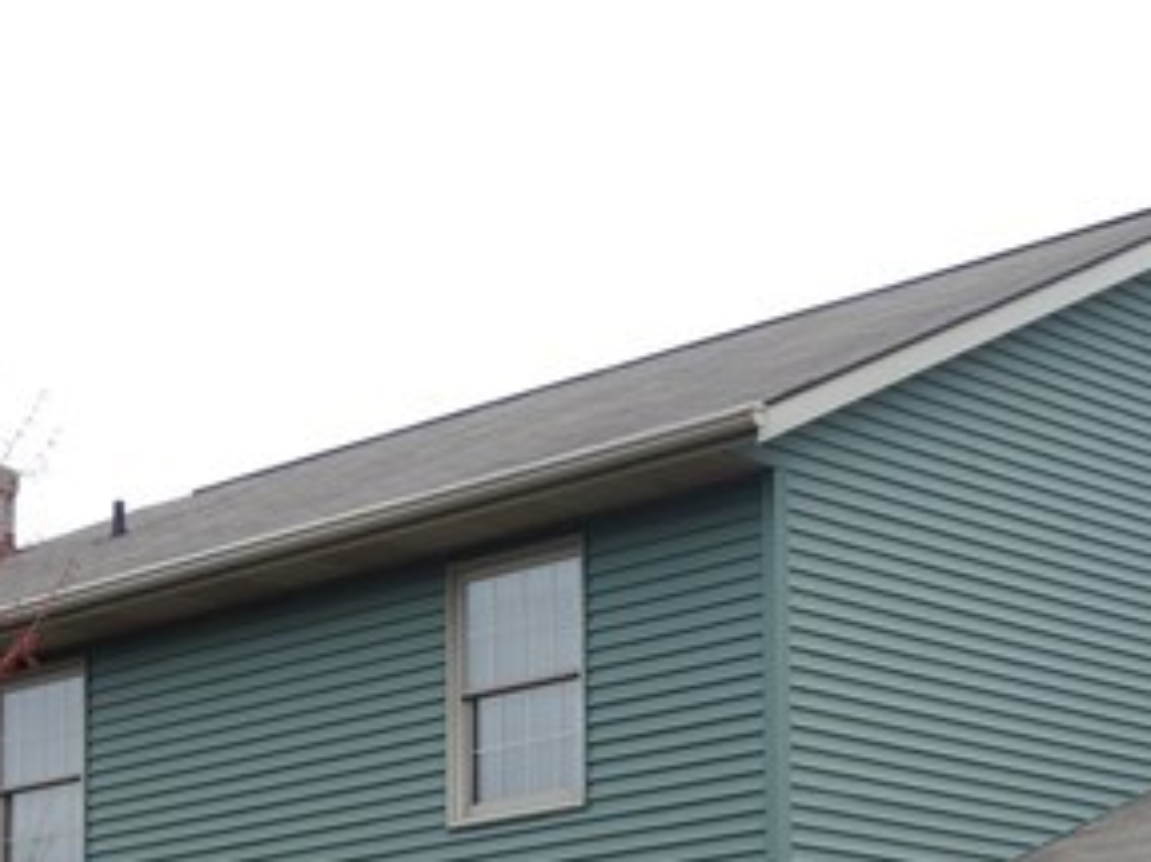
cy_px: 1006
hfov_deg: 19.2
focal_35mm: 102
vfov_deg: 14.1
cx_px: 750
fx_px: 3390
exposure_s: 1/200
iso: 125
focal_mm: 10.4
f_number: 4
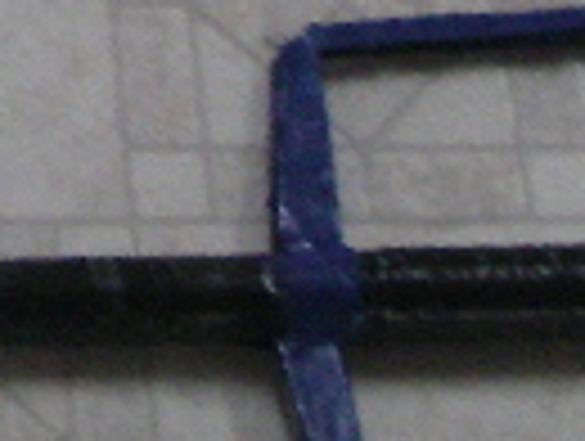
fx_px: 5062
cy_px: -184
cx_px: -702
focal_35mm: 299
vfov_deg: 5.0
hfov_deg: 6.4
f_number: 3.3
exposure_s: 1/50
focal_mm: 6.3
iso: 200
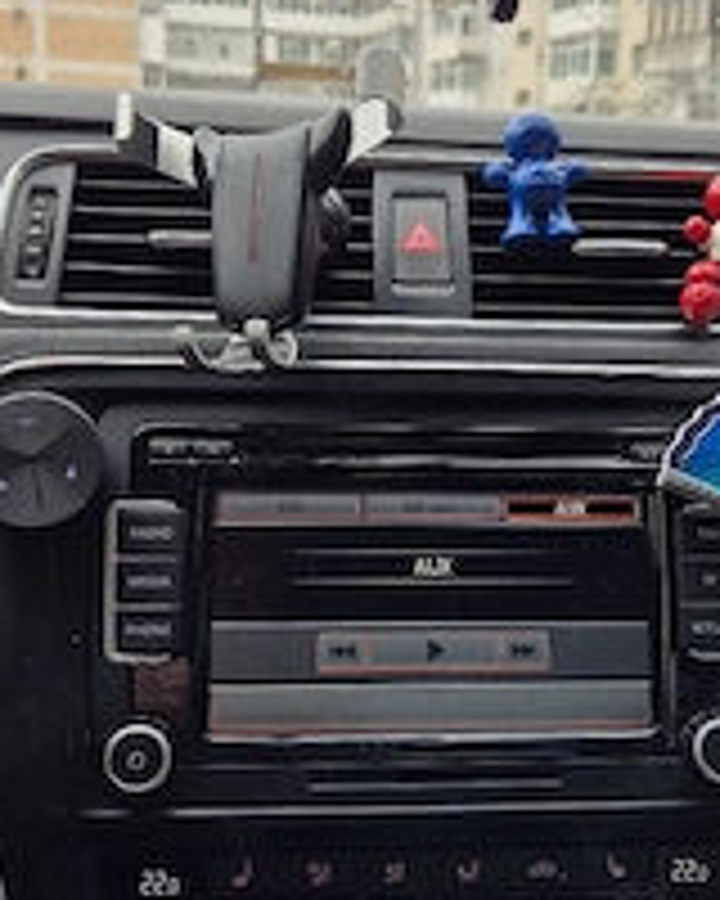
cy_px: 441
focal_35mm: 45
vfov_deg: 41.2
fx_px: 1199
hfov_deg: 33.3
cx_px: 454
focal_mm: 5.4
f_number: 1.8
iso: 25
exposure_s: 1/270
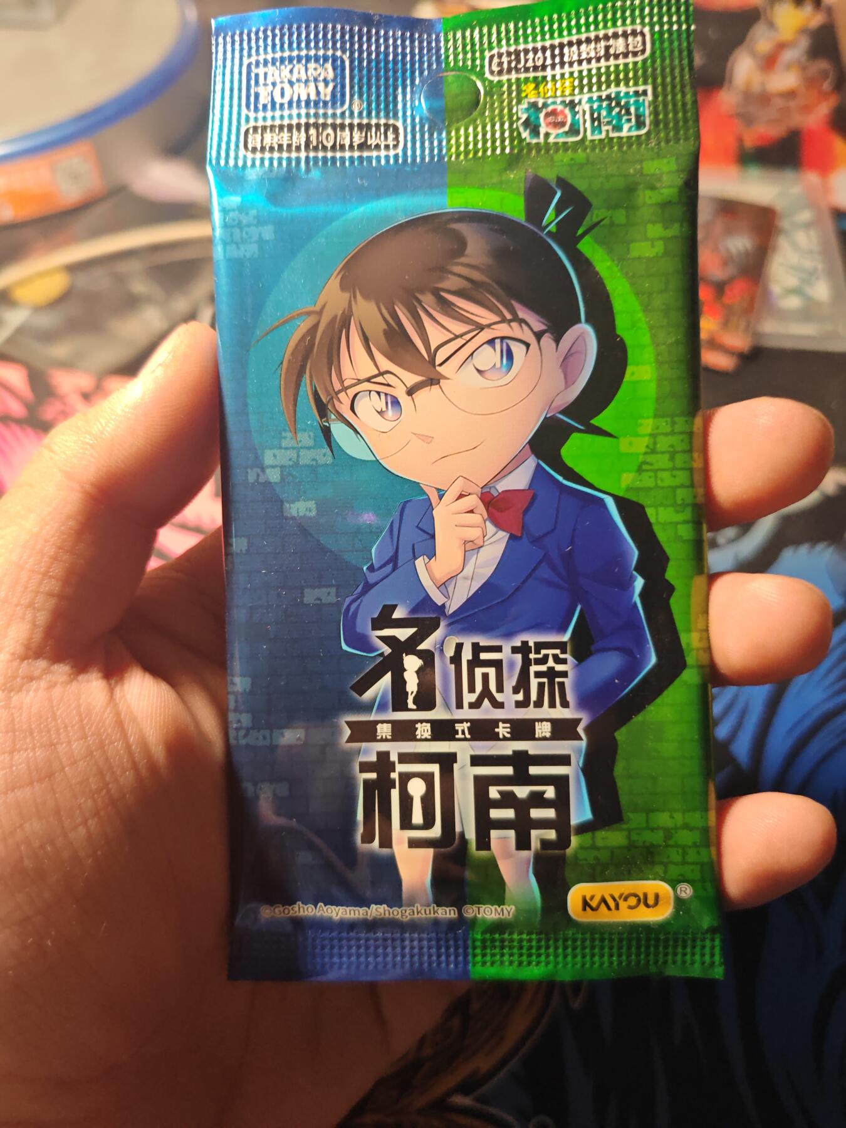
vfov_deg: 67.3
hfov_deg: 53.1
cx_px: 423
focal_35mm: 26
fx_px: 847
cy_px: 564
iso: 500
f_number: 1.6
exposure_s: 1/100
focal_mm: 5.4
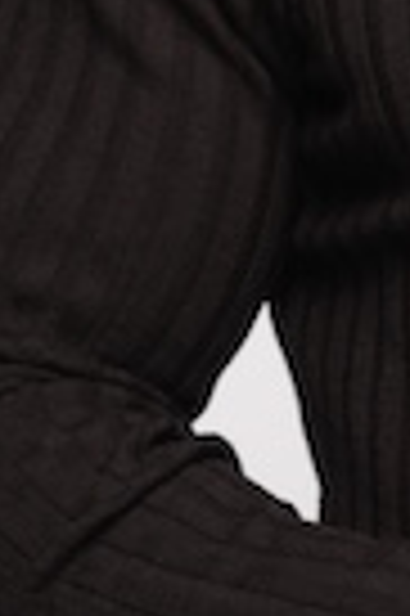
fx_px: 7706
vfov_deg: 4.5
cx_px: 856
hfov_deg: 3.0
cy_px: -418
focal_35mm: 450
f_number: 6.3
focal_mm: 82
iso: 100
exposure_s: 1/160
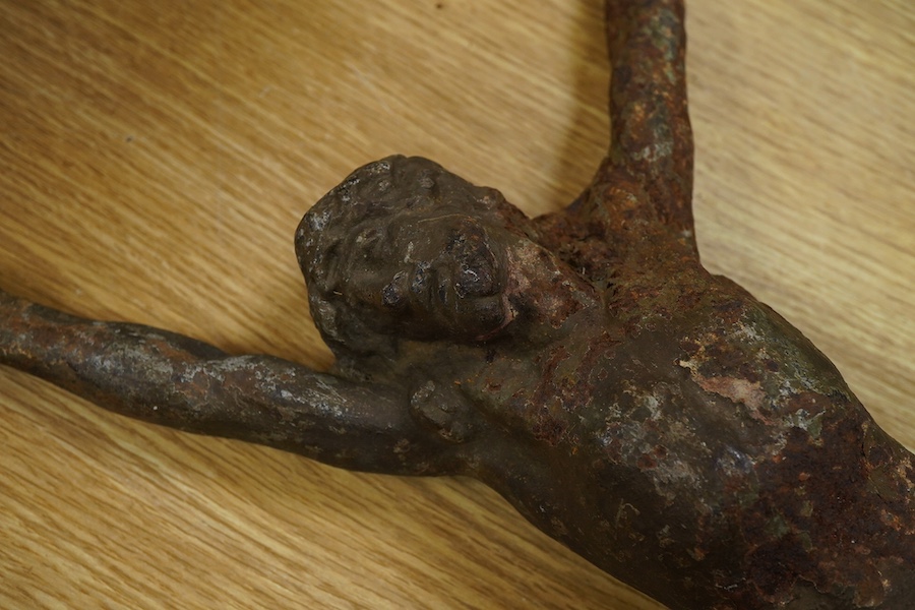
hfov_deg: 43.6
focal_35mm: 45
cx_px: 458
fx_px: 1144
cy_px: 305
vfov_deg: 29.9
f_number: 9
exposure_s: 1/125
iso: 1250
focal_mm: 30
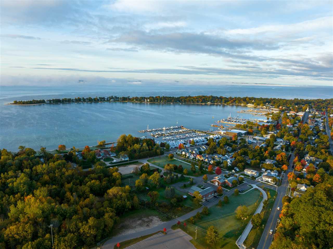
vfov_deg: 56.8
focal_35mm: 24
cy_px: 124
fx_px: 231
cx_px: 166
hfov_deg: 71.6
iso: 100
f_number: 4.5
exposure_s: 1/50
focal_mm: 12.29
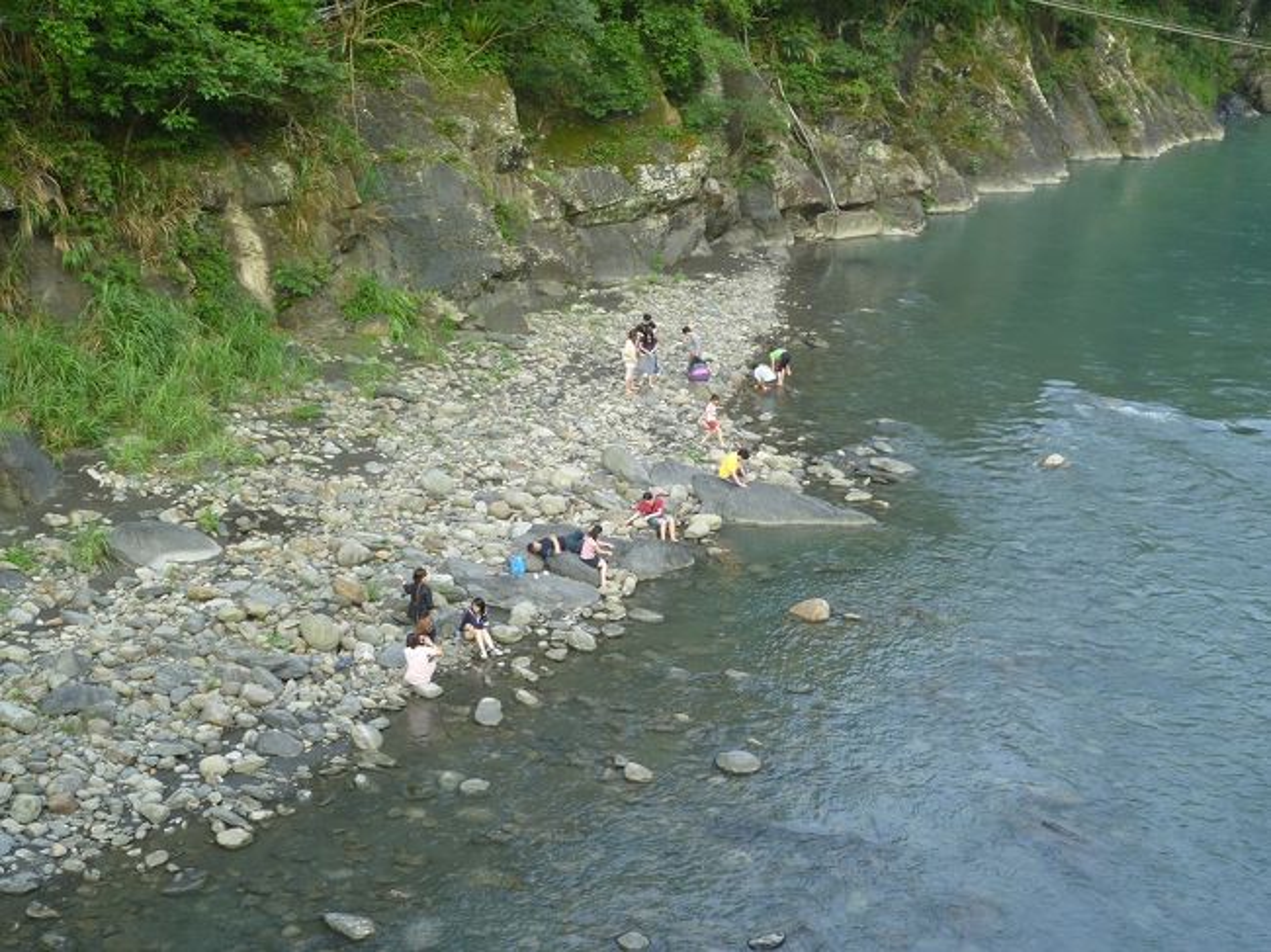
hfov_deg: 38.2
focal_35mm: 50
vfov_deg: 29.1
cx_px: 636
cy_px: 476
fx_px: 1835
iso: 80
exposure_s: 1/50
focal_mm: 8.9
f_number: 4
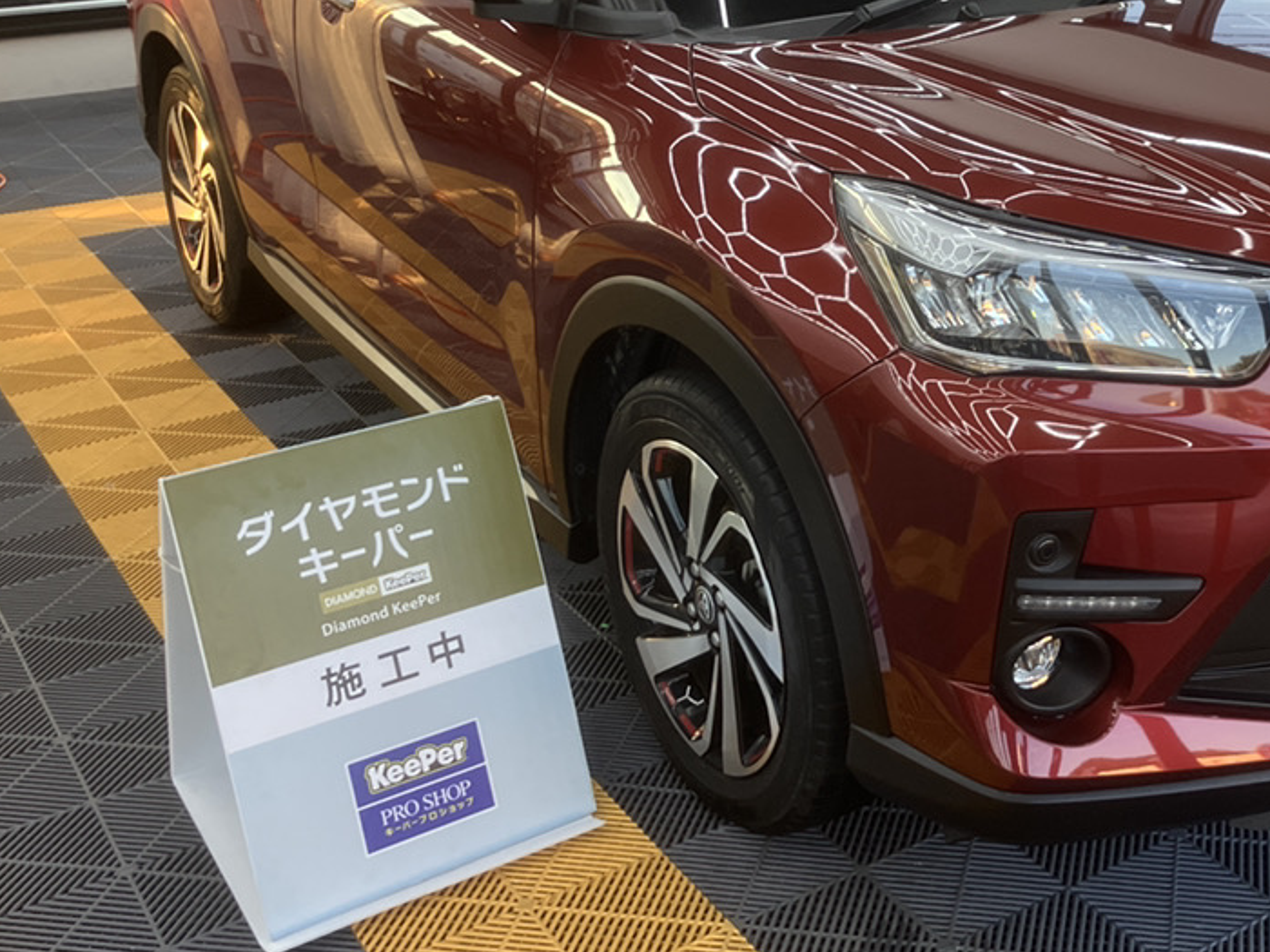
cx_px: 989
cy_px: 265
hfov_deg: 38.4
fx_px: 1761
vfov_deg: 29.9
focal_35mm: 48
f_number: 1.8
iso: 64
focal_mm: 3.99
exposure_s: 1/120
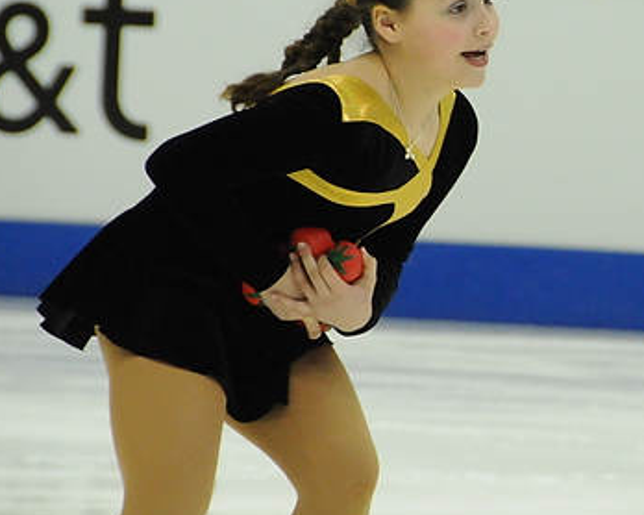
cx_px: 598
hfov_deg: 3.5
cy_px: 157
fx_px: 10477
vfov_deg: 2.8
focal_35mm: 550
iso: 3200
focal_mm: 170
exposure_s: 1/800
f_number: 5.6
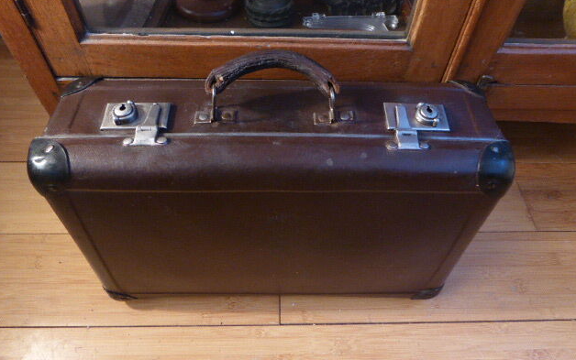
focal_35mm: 27
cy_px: 184
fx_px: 424
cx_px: 284
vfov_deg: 46.1
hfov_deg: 68.4
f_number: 3.3
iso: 400
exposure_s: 1/4
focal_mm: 4.3
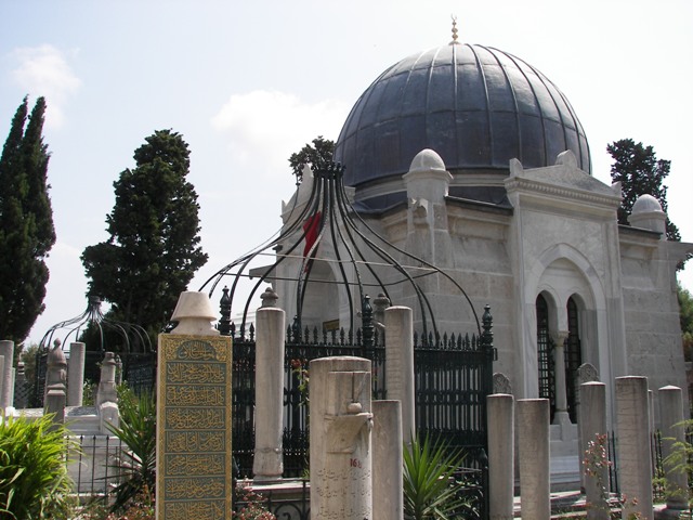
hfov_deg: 51.4
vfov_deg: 39.7
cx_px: 346
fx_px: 721
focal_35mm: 36
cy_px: 260
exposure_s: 1/640
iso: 50
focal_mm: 6
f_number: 4
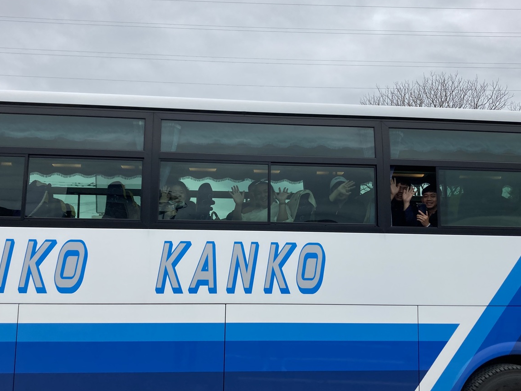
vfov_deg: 36.8
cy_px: 215
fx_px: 587
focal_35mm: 39
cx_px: 266
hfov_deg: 47.9
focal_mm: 3.99
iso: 20
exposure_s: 1/425
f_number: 1.8
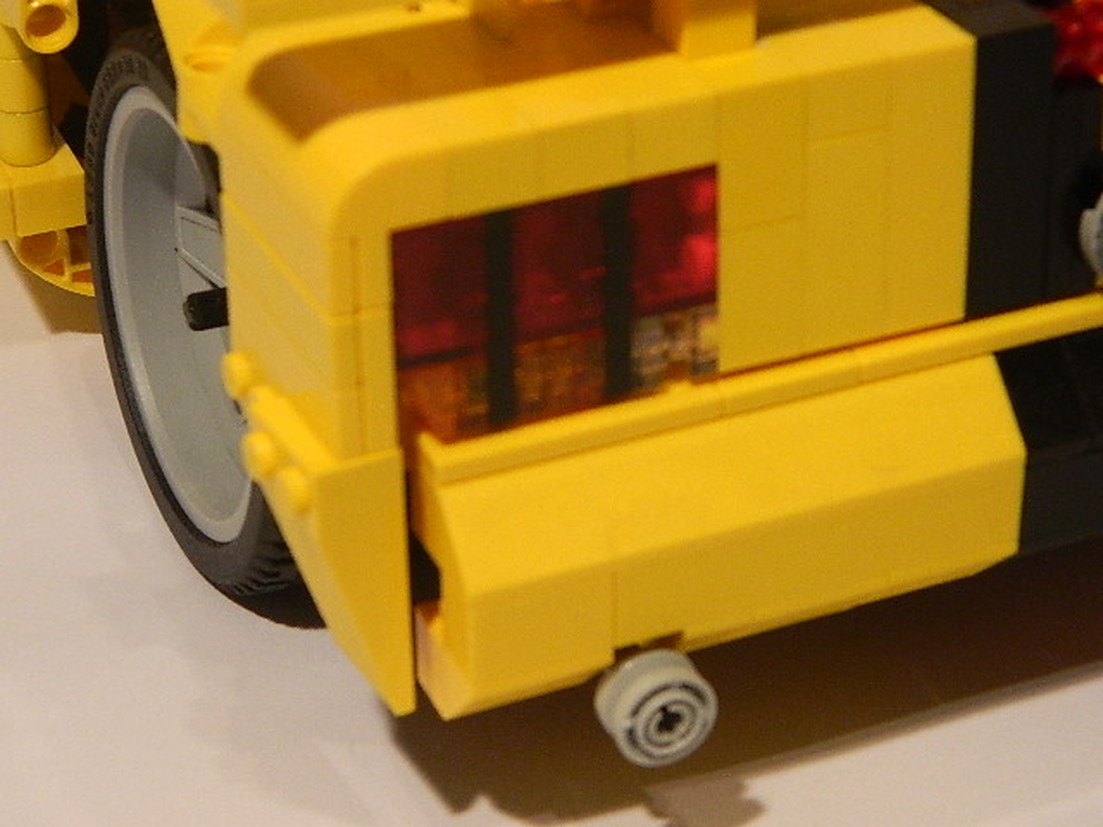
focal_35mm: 103
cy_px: 414
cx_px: 552
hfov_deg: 19.1
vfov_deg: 14.4
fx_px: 3282
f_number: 4.5
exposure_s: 1/25
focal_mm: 18.6
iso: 400
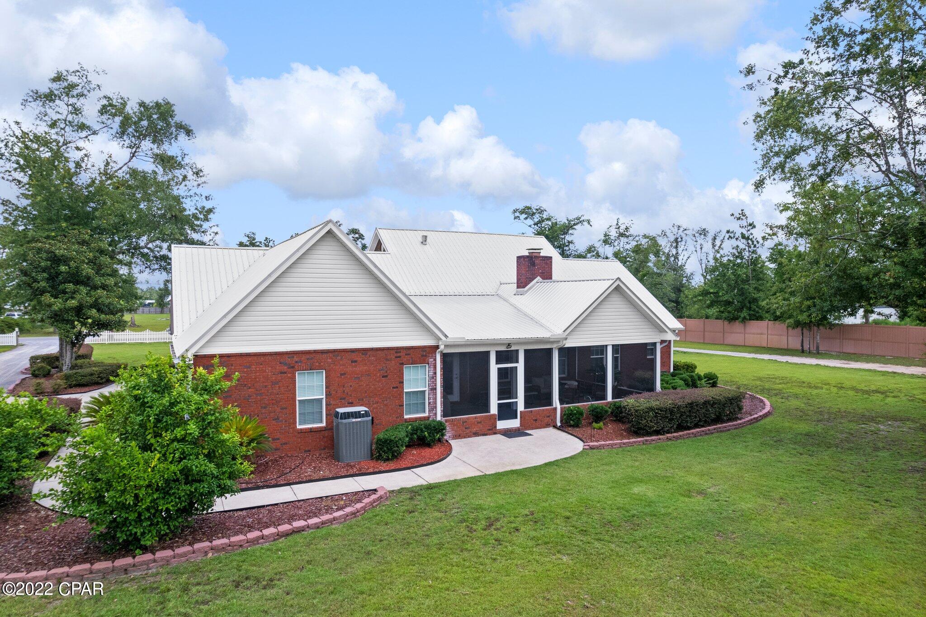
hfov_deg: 78.6
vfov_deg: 57.2
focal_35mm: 22
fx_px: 566
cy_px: 308
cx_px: 463
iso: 100
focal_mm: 8.38
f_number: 2.8
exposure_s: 1/800
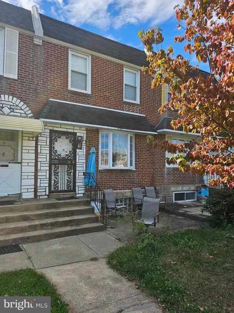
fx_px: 216
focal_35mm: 24
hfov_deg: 56.8
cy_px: 156
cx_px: 117
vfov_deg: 71.6
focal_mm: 5
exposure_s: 1/1484
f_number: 1.8
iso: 50
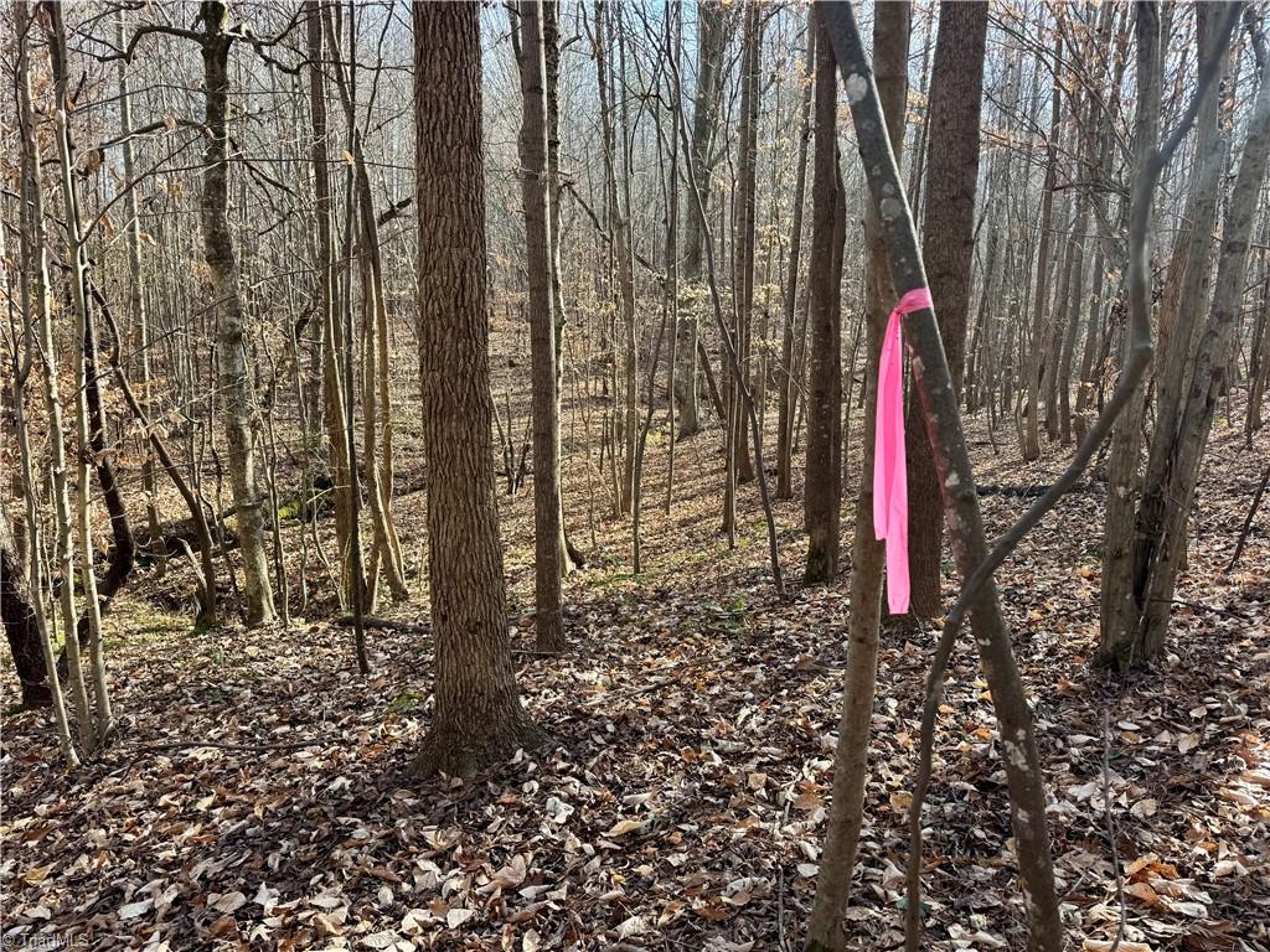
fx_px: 881
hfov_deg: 71.6
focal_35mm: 24
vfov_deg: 56.8
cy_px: 476
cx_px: 635
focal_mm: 6.76
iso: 80
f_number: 1.78
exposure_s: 1/402
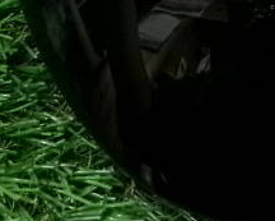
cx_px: 241
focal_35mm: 81
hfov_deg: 23.0
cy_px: 10
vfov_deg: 18.6
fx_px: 660
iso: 800
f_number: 3.9
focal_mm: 5.1
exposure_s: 1/34
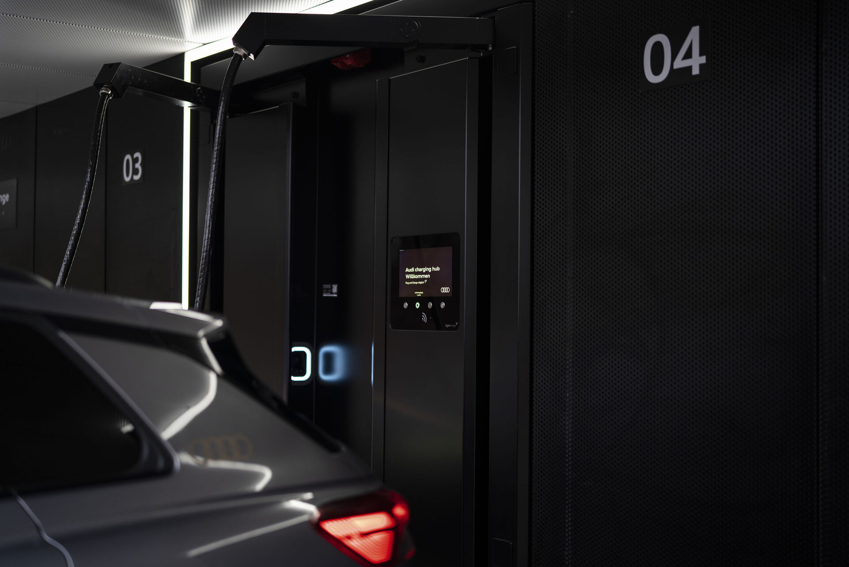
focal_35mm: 50
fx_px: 1179
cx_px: 424
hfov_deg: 39.6
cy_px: 284
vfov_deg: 27.0
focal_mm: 50
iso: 100
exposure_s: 1/80
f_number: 1.4
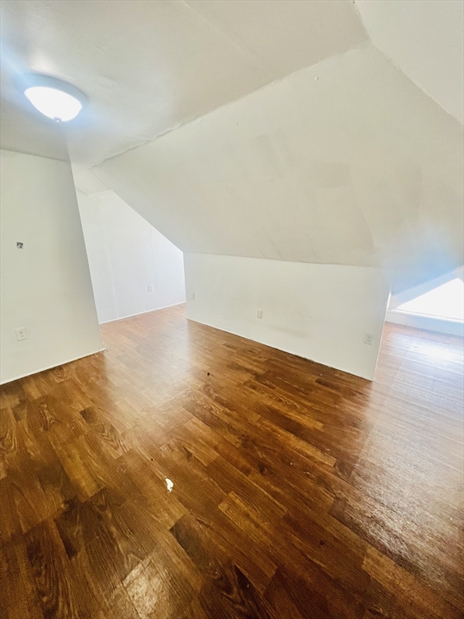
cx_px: 232
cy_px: 310
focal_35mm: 13
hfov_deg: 89.9
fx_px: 232
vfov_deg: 106.2
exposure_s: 1/60
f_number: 1.8
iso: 125
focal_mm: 1.57
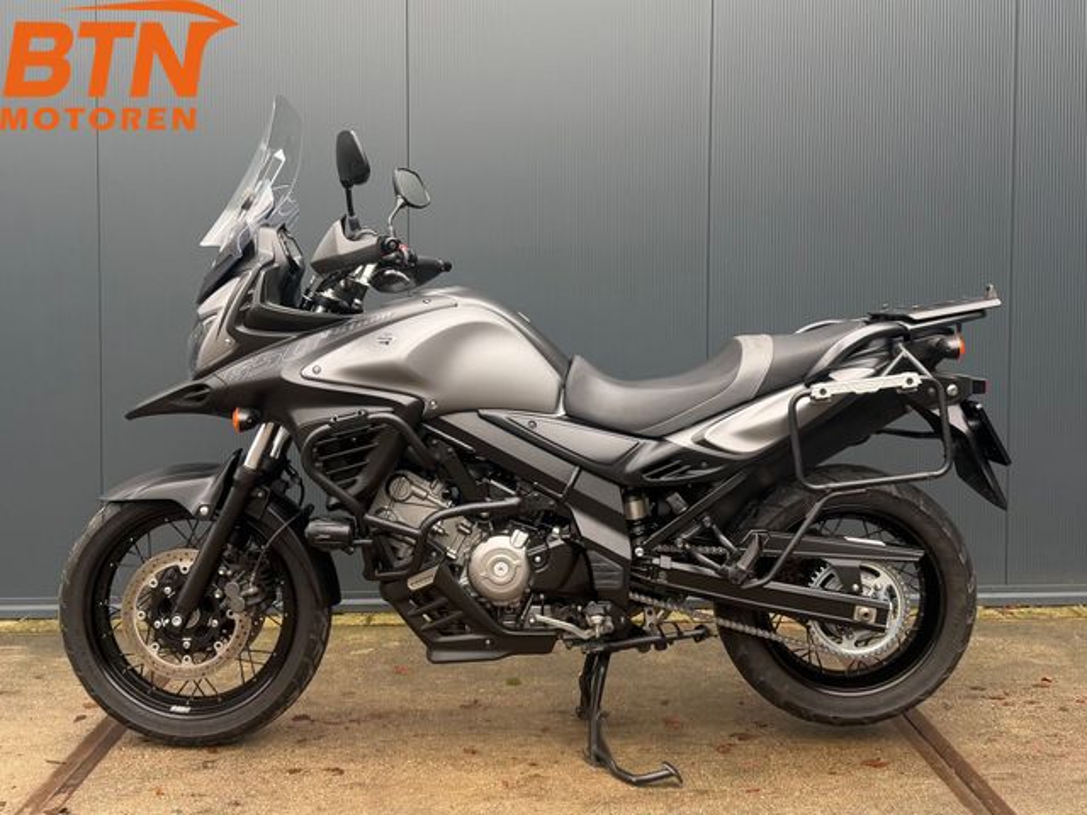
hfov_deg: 71.6
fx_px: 754
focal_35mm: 24
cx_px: 544
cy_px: 408
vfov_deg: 56.8
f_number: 1.78
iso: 160
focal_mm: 6.76
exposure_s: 1/121
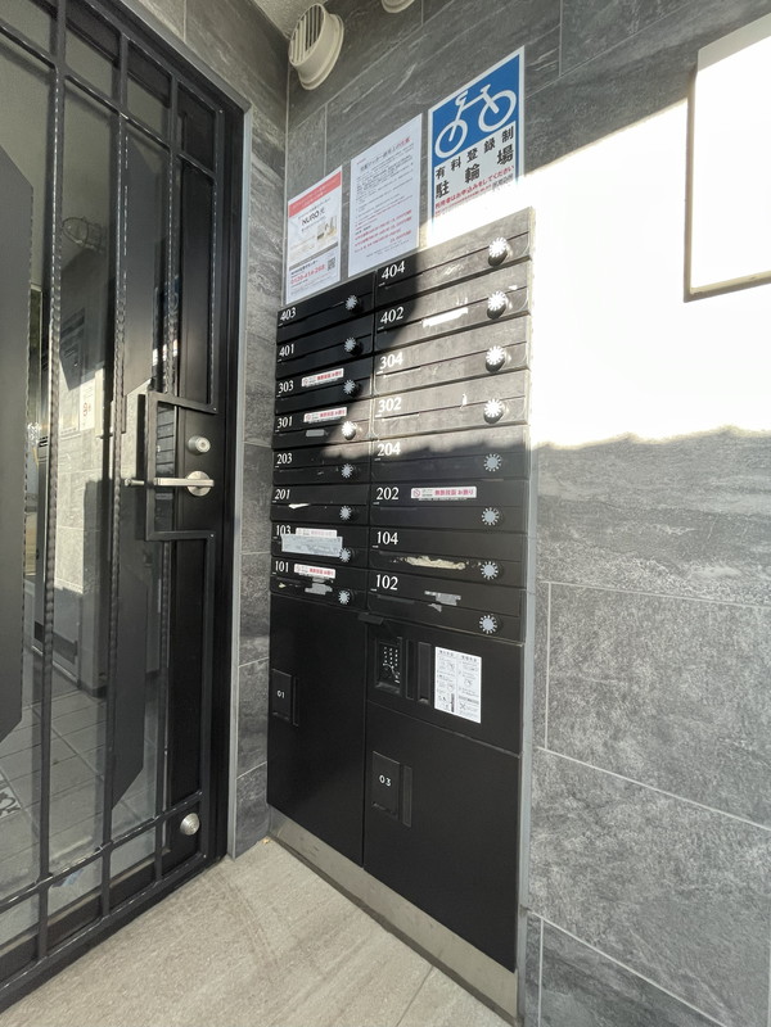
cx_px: 386
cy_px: 514
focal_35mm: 14
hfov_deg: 85.7
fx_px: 416
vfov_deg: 102.1
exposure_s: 1/99
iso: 100
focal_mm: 1.55
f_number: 2.4
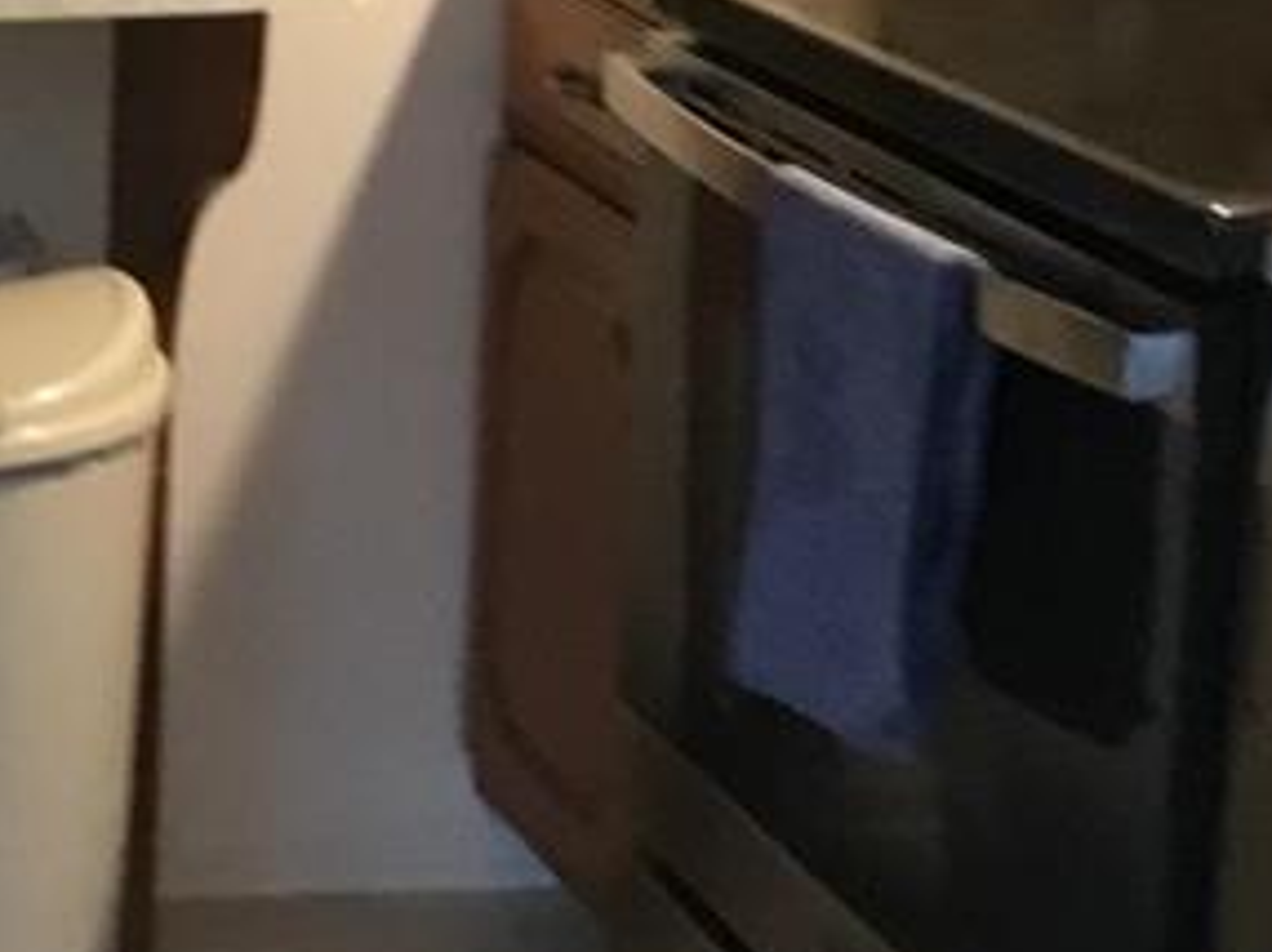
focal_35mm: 111
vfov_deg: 13.2
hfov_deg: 16.5
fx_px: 4075
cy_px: 93
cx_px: -507
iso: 200
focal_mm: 3.3
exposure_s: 1/30
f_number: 2.4
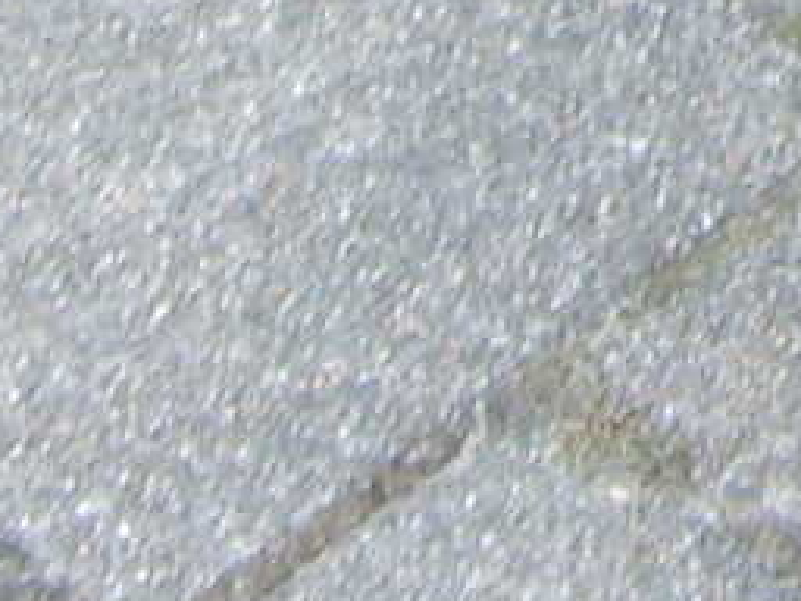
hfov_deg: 6.9
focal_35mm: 273
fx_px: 6317
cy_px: -1621
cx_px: 1852
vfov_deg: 5.0
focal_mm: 5.8
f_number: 2.8
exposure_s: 1/45
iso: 50
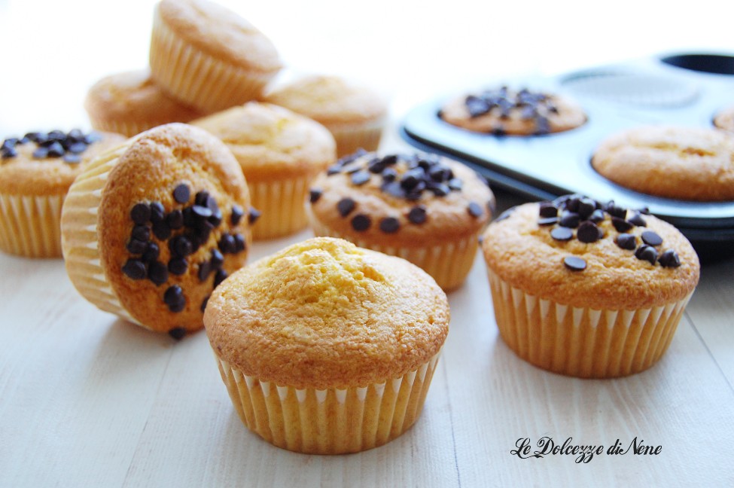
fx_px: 947
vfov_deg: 28.9
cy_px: 244
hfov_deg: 42.4
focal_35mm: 46
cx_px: 367
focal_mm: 31
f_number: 4.5
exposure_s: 1/30
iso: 800
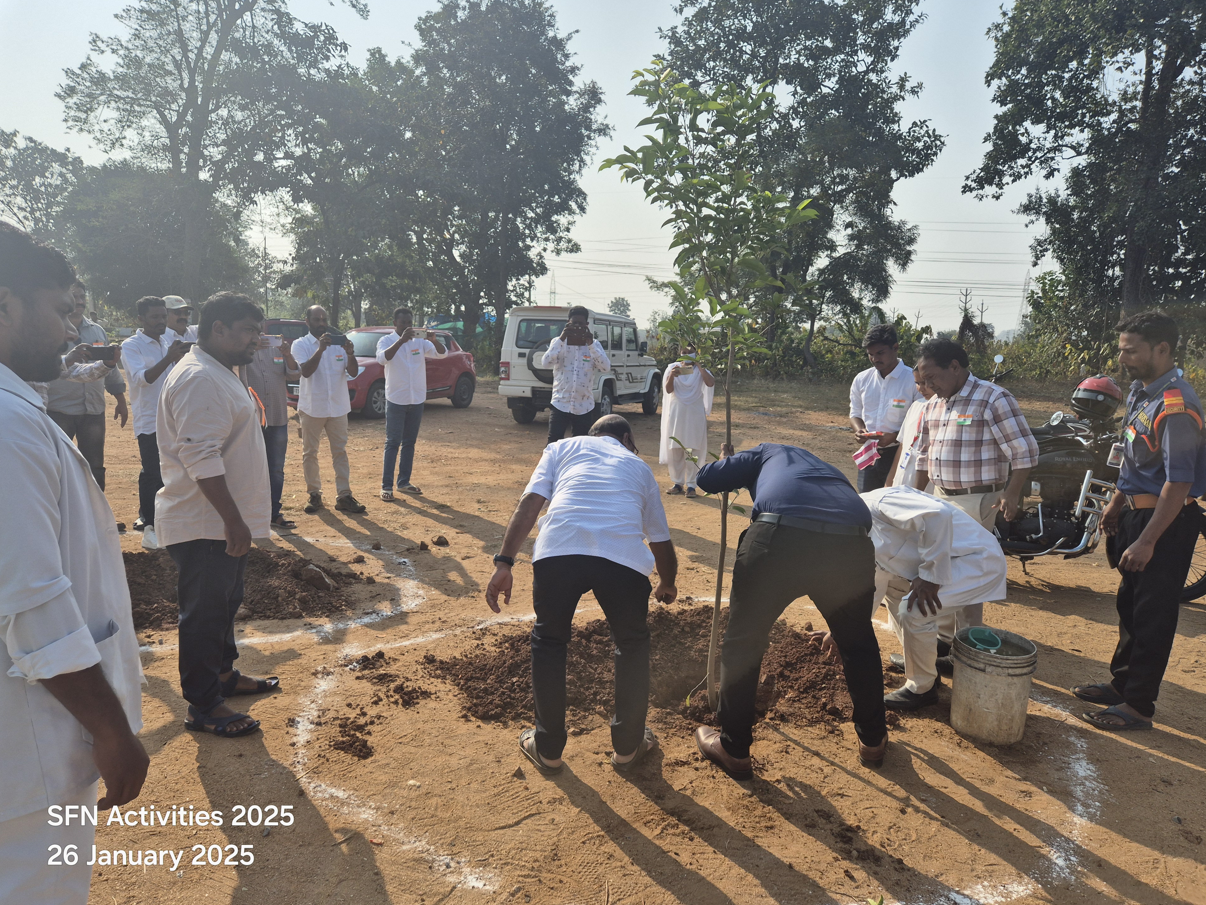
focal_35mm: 24
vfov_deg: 56.8
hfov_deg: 71.6
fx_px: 836
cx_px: 617
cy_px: 458
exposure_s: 1/2640
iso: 25
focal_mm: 5.4
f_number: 1.8
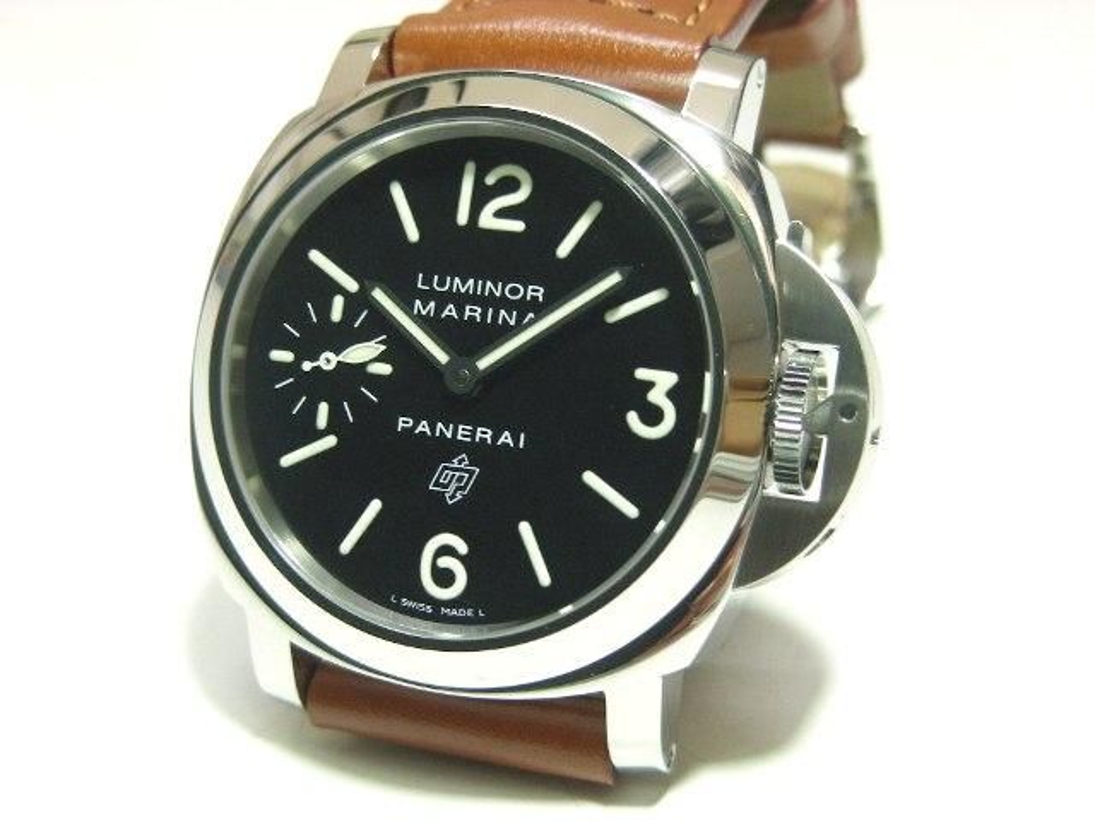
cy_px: 410
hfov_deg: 30.7
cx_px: 548
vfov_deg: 23.3
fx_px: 1993
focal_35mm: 63
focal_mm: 10.5
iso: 200
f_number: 3.5
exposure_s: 1/20
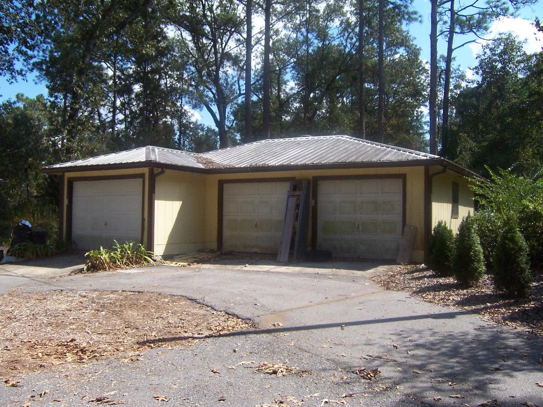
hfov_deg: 55.4
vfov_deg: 42.9
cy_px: 204
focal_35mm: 33
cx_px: 272
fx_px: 518
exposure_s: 1/350
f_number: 4
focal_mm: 5.5
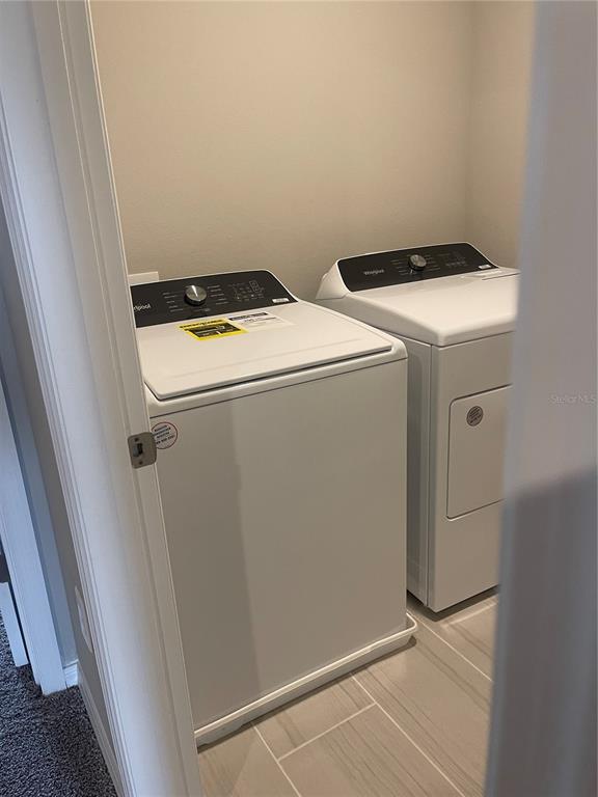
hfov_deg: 54.9
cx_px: 299
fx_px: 576
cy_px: 398
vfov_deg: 69.4
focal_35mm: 25
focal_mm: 5.1
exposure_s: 1/60
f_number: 1.6
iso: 160
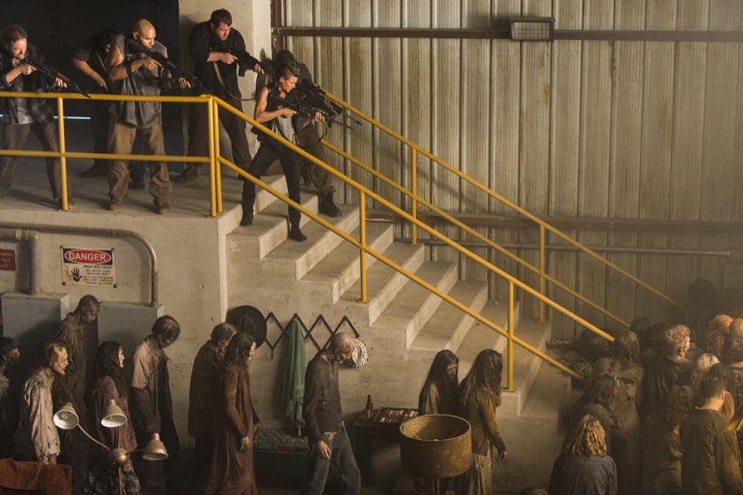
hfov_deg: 28.9
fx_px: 1444
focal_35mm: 70
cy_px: 248
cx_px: 372
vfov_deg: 19.4
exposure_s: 1/250
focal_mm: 70
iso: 2000
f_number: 2.8
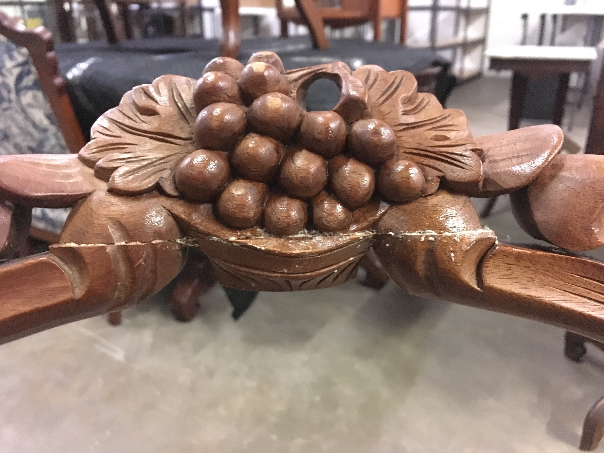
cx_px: 302
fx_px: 506
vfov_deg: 48.2
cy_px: 226
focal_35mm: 29
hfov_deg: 61.7
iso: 800
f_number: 2.2
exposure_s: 1/15
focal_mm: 4.15
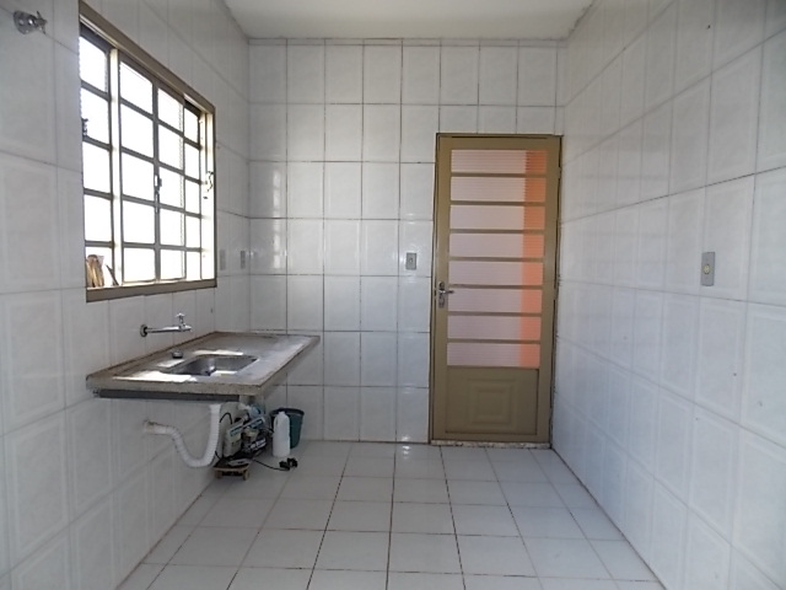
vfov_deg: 58.9
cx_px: 393
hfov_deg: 73.9
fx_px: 522
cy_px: 295
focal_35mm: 23
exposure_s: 1/50
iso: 80
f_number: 3.1
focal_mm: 4
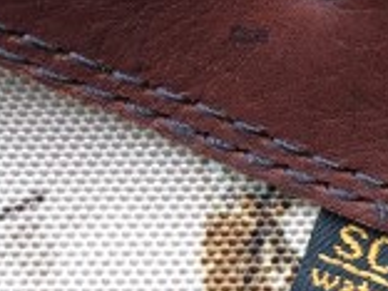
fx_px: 1334
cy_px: 254
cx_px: 761
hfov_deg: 14.1
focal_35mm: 119
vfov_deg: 12.4
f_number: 2.2
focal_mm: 4.15
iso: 32
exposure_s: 1/120
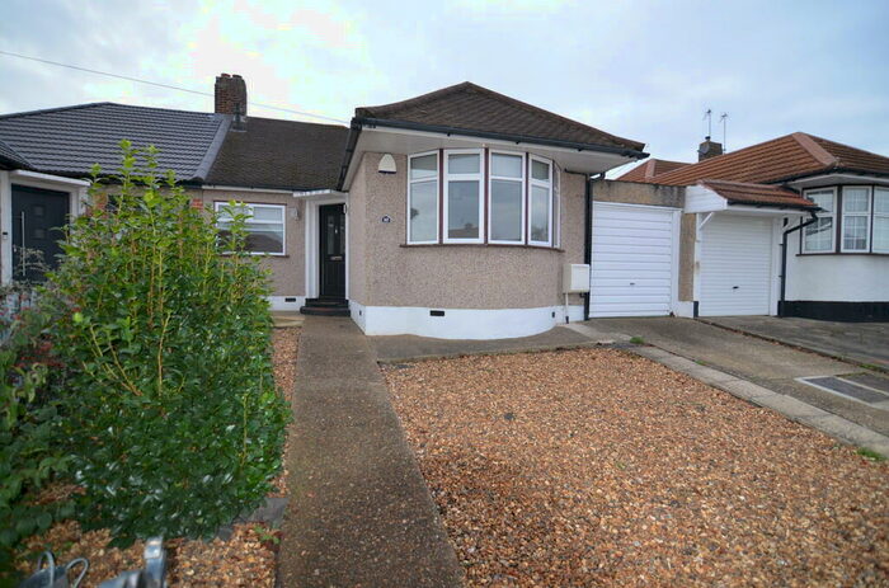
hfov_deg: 95.1
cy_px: 294
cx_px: 444
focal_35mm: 16
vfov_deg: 71.8
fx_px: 406
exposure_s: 1/200
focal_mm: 11
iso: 160
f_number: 2.8
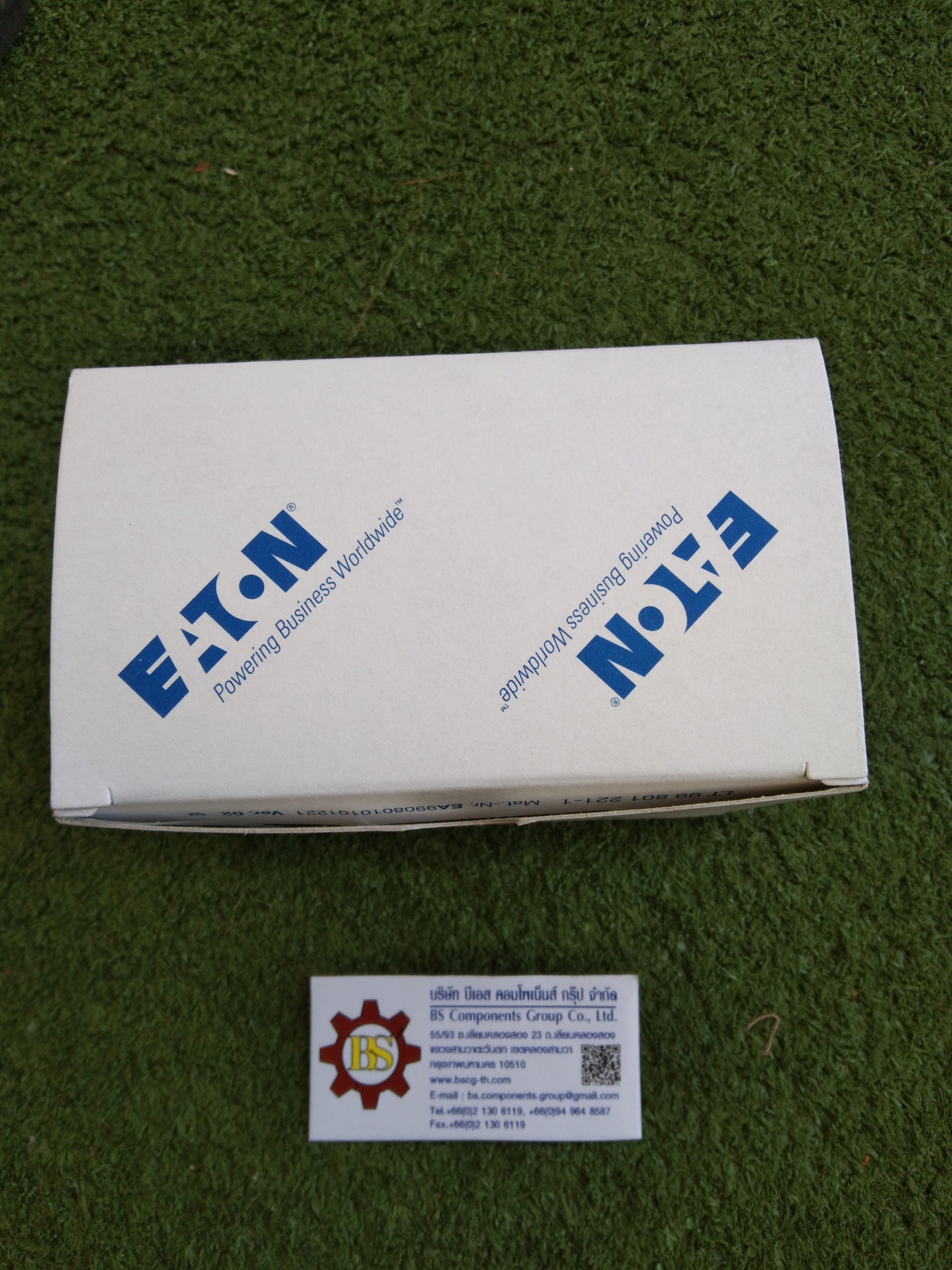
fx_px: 1100
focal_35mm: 30
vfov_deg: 60.0
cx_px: 476
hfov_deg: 46.8
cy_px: 635
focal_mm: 3.65
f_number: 2.2
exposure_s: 1/100
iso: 63
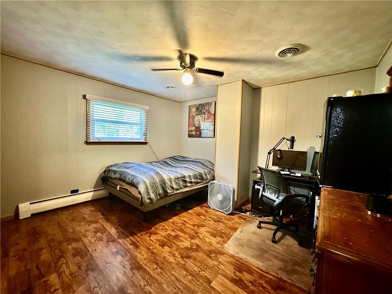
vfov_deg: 85.7
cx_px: 196
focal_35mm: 14
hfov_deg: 102.1
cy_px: 147
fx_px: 159
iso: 800
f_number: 2.2
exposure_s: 1/40
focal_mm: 2.22
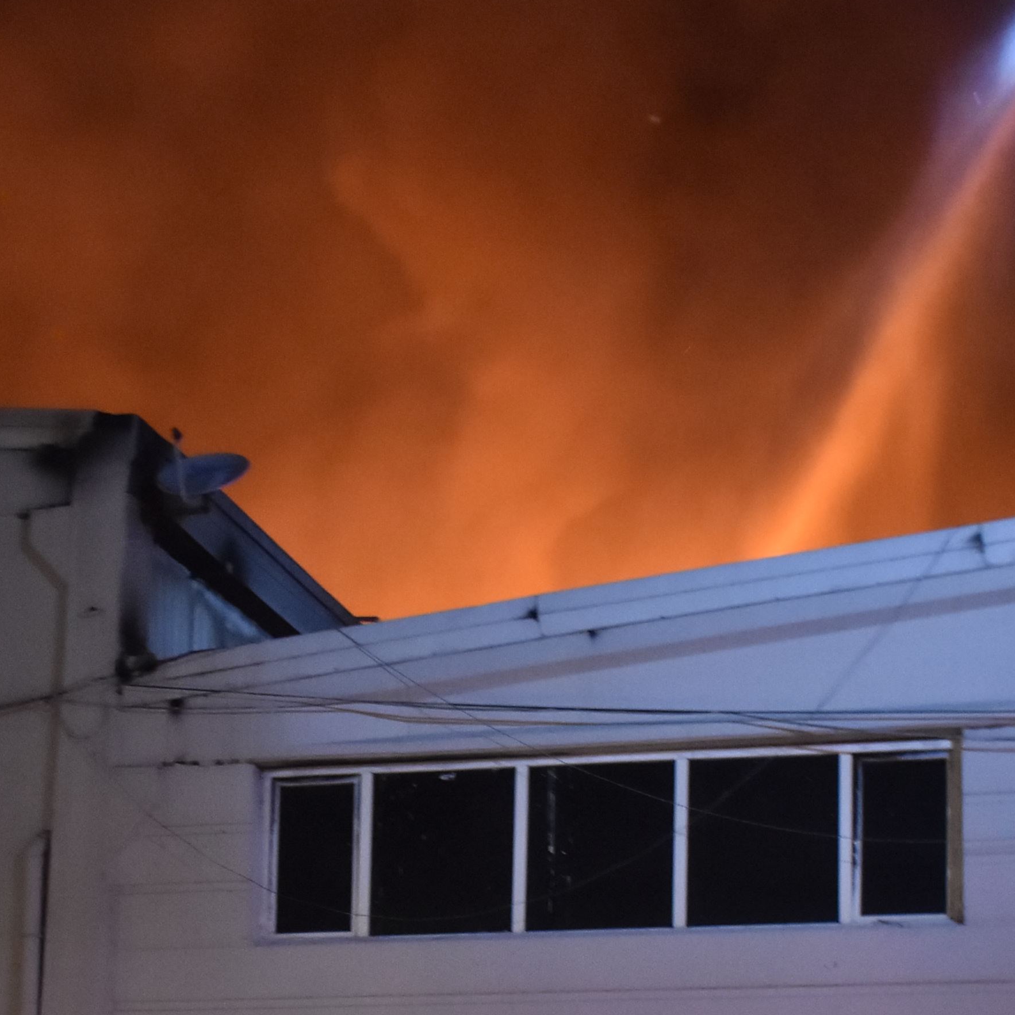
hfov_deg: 22.2
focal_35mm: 78
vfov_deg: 21.8
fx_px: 2588
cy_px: 886
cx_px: 441
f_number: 3.5
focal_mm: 18
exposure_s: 1/30
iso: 1600
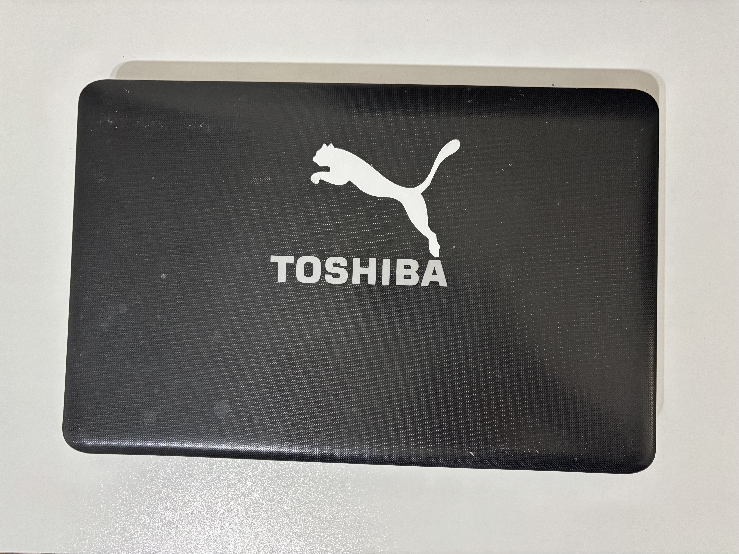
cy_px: 277
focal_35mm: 26
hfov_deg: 67.3
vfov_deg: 53.1
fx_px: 555
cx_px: 370
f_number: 1.6
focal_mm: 5.96
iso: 500
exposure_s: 1/40
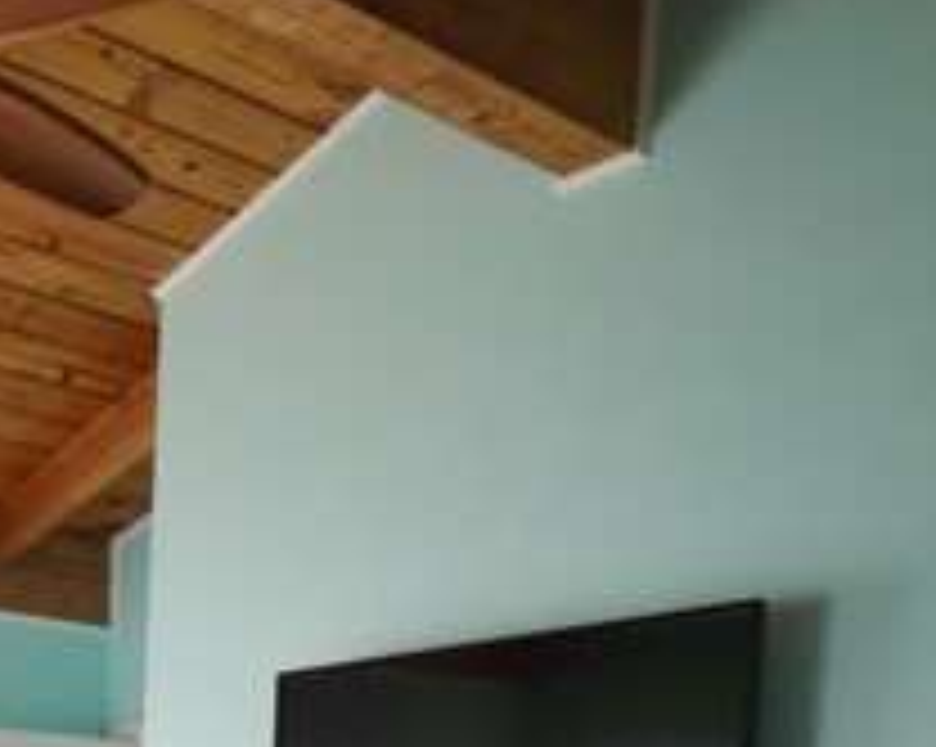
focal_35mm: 52
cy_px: 1053
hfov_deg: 30.5
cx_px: -194
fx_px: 1439
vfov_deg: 24.2
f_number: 4
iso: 100
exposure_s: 1/60
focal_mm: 10
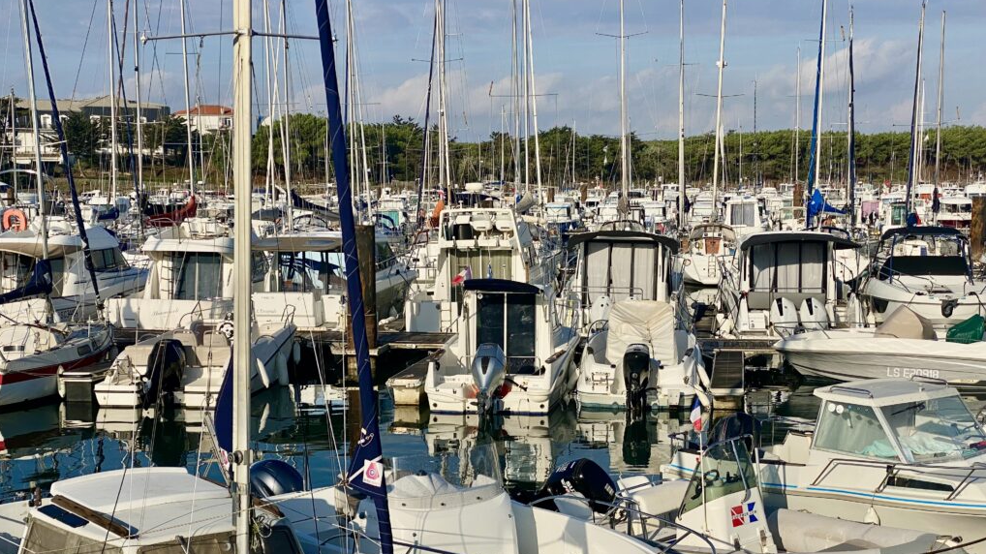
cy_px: 343
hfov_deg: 36.6
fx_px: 1490
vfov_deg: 21.0
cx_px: 491
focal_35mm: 57
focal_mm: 6
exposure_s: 1/2519
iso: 20
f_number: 2
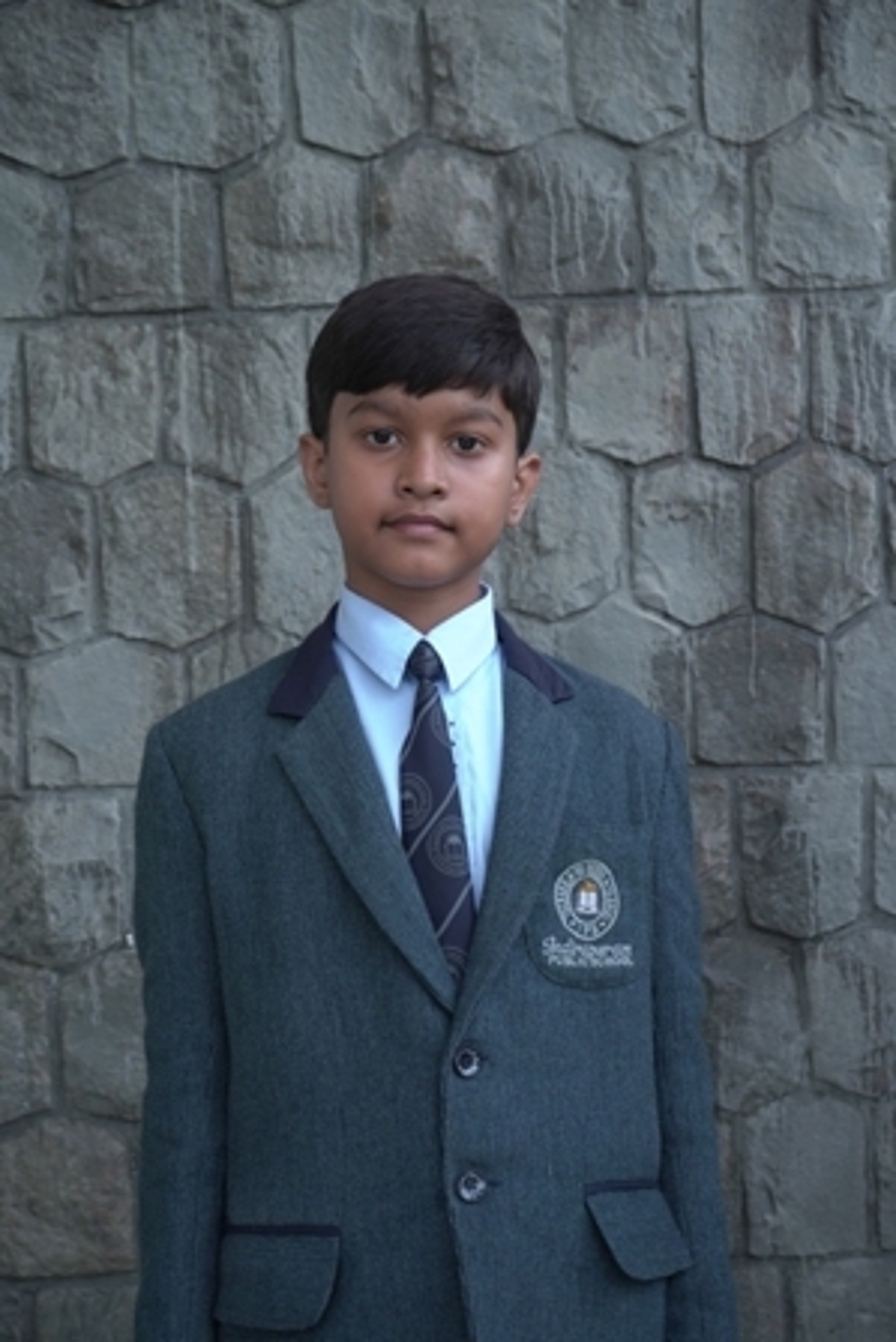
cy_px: 671
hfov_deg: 28.1
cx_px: 448
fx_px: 1790
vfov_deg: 41.1
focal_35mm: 48
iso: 400
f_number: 7.1
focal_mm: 48
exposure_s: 1/125
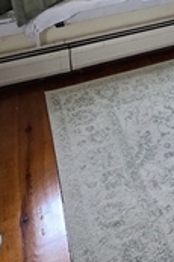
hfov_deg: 19.8
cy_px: -77
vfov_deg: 27.8
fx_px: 436
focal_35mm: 60
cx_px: 254
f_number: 2.2
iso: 250
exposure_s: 1/60
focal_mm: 2.2
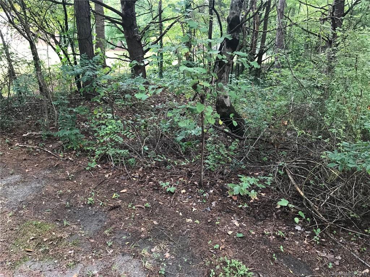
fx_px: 299
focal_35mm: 28
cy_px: 138
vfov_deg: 49.7
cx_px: 185
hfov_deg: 63.4
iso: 25
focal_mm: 3.99
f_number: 1.8
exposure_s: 1/30
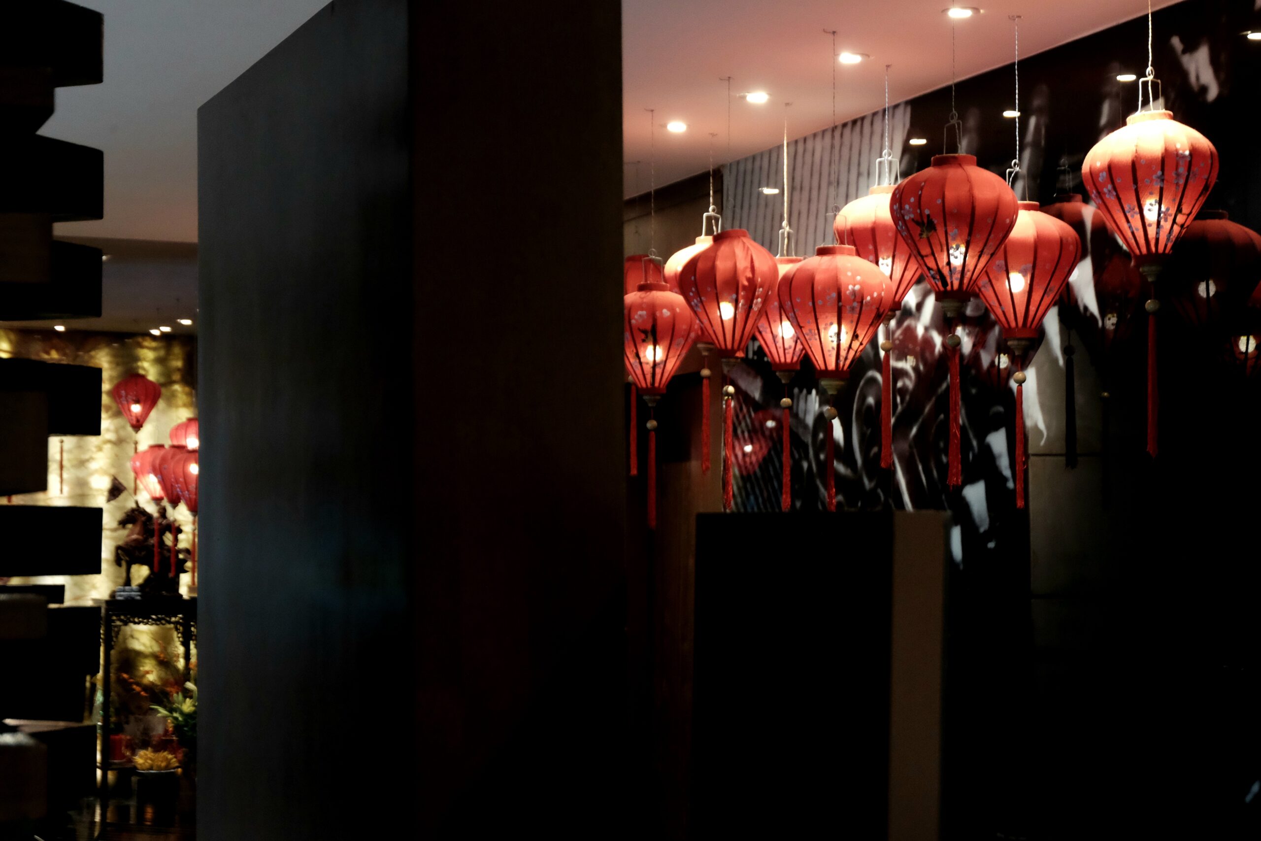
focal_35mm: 70
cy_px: 420
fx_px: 2452
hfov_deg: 28.8
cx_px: 630
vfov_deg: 19.5
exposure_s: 1/30
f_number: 5.6
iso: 3200
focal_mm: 46.7
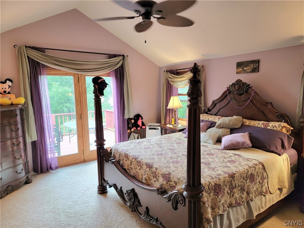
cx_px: 152
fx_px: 211
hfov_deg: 71.6
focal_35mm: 24
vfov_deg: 56.8
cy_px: 114
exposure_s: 1/60.2
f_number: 1.8
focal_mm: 6.7
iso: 250
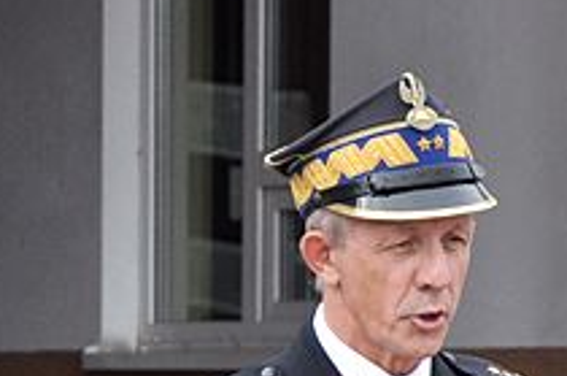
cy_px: 721
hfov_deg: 3.2
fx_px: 10026
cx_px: 697
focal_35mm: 638
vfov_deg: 2.1
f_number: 6.3
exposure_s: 1/640
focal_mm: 105
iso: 500
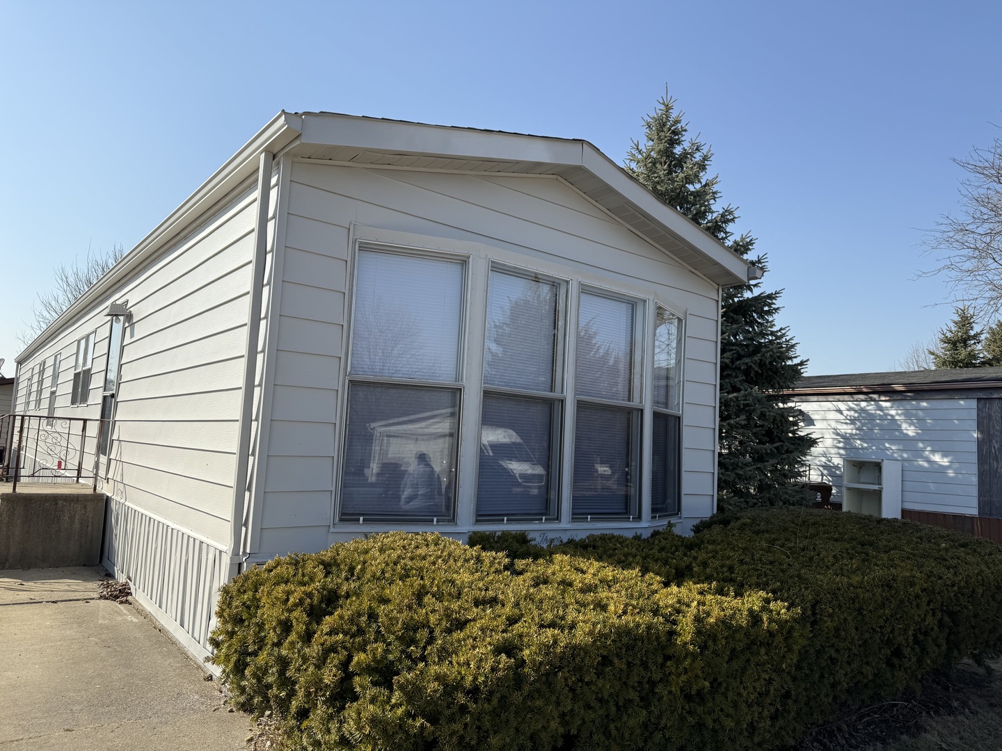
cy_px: 376
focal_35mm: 24
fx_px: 695
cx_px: 501
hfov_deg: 71.6
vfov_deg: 56.8
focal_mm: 6.76
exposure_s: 1/4167
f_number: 1.78
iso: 80
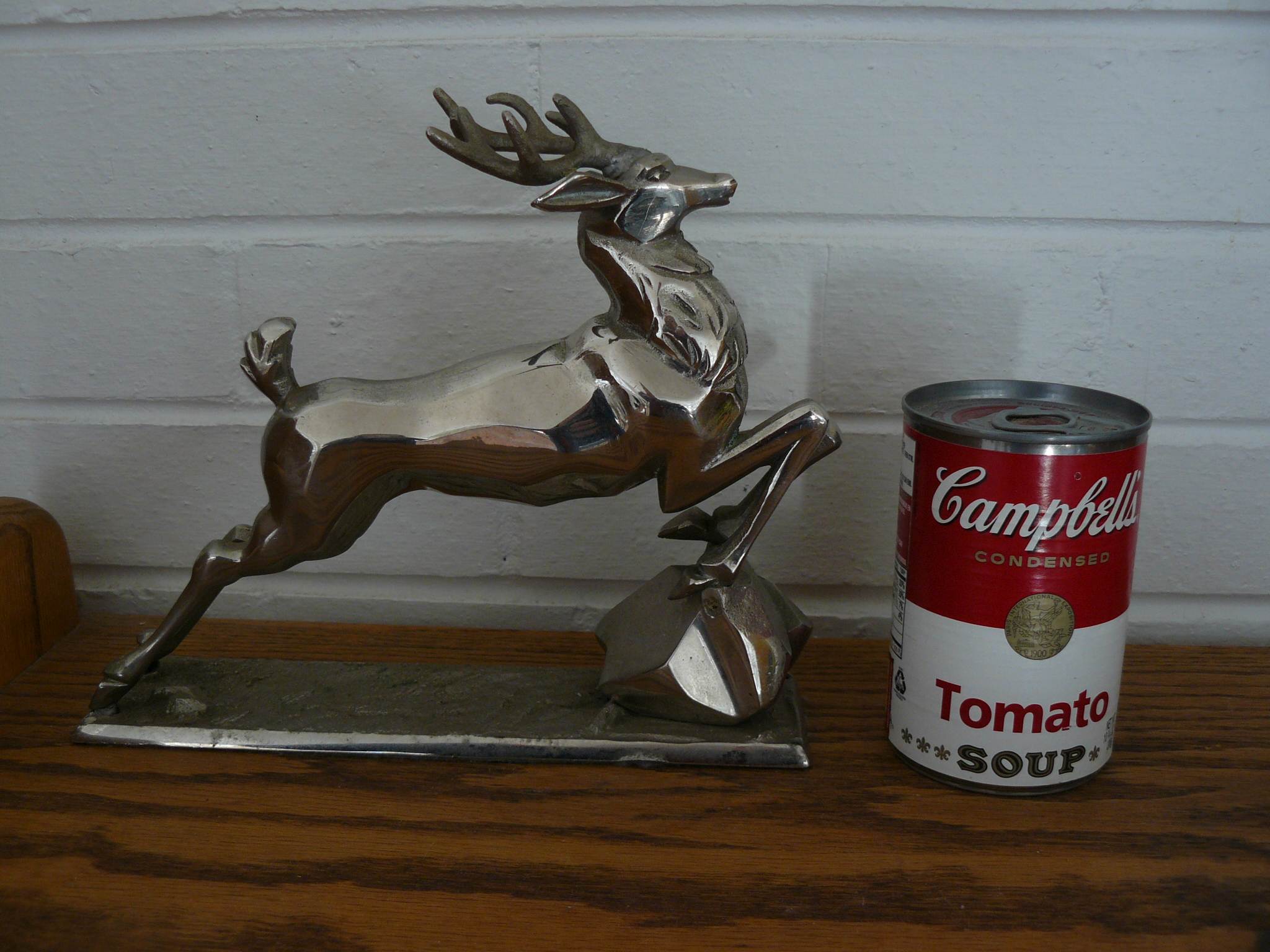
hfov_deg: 51.4
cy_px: 476
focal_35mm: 36
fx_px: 1321
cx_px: 635
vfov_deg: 39.7
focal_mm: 6
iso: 100
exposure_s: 1/50
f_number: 2.8
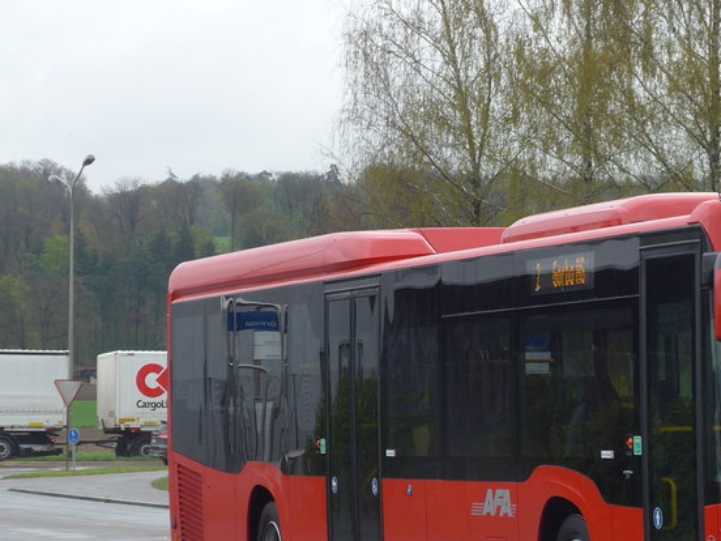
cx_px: 572
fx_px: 3353
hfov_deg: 12.2
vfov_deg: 9.2
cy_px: 323
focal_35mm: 161
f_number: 4.2
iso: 80
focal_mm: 15
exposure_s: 1/160
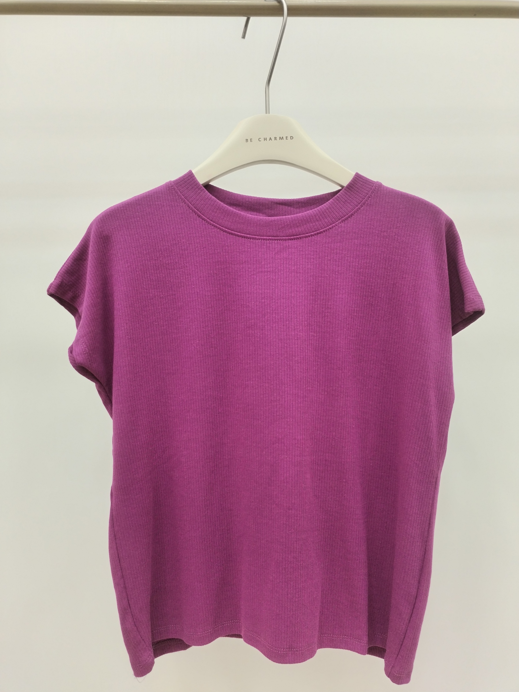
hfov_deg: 48.2
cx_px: 260
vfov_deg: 61.7
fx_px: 580
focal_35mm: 29
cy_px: 346
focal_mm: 4.75
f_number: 1.8
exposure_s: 1/60
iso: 203
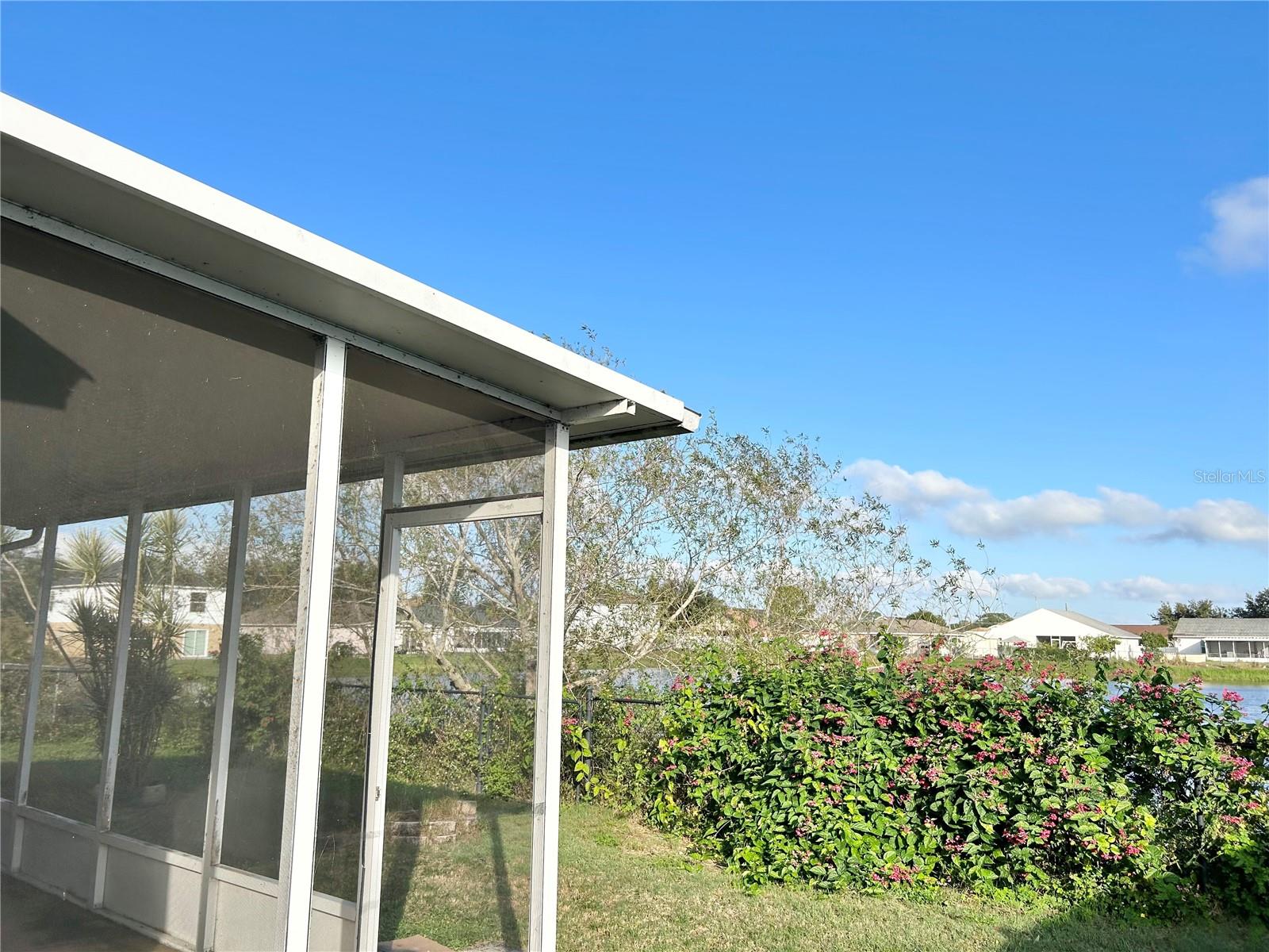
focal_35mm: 26
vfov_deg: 53.1
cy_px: 476
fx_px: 953
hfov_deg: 67.3
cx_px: 634
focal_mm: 5.7
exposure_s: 1/3831
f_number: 1.5
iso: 50
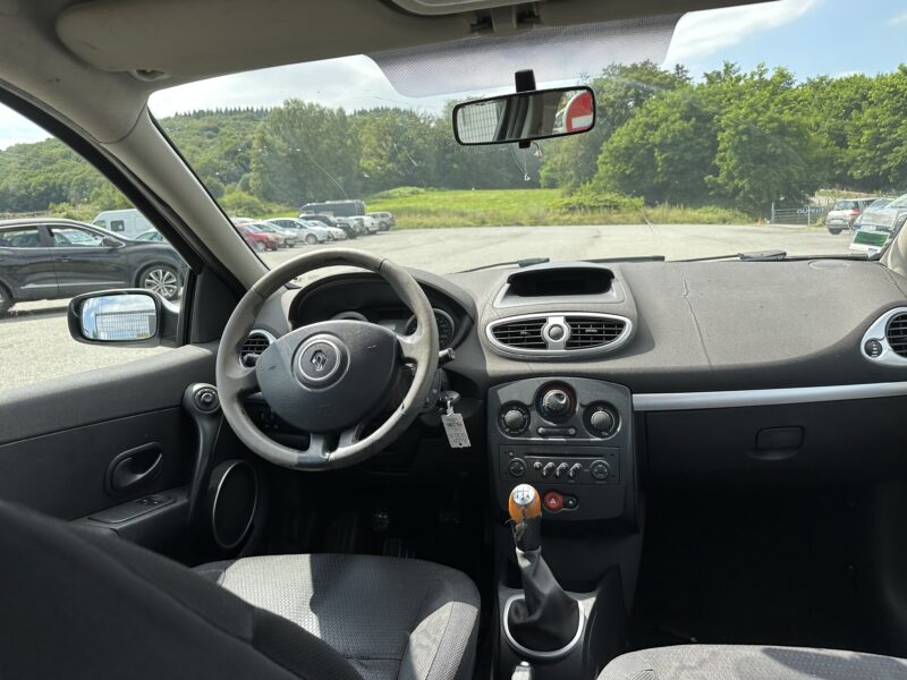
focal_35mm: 24
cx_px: 454
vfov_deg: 56.8
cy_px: 340
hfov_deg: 71.6
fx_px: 629
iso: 80
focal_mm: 6.86
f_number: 1.78
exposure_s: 1/980
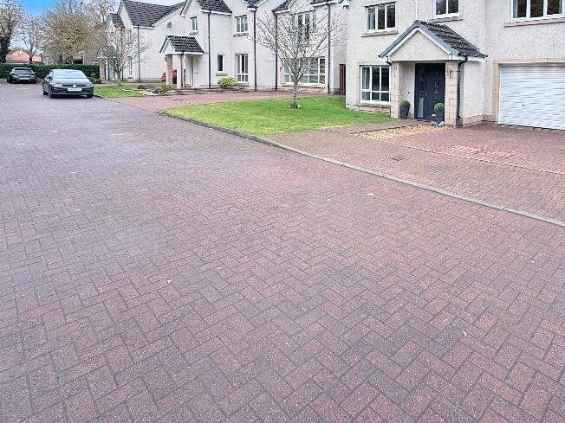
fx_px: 359
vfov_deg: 57.2
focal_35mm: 22
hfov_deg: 75.3
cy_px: 93
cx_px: 347
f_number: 2.2
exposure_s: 1/400
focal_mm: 2.22
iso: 64
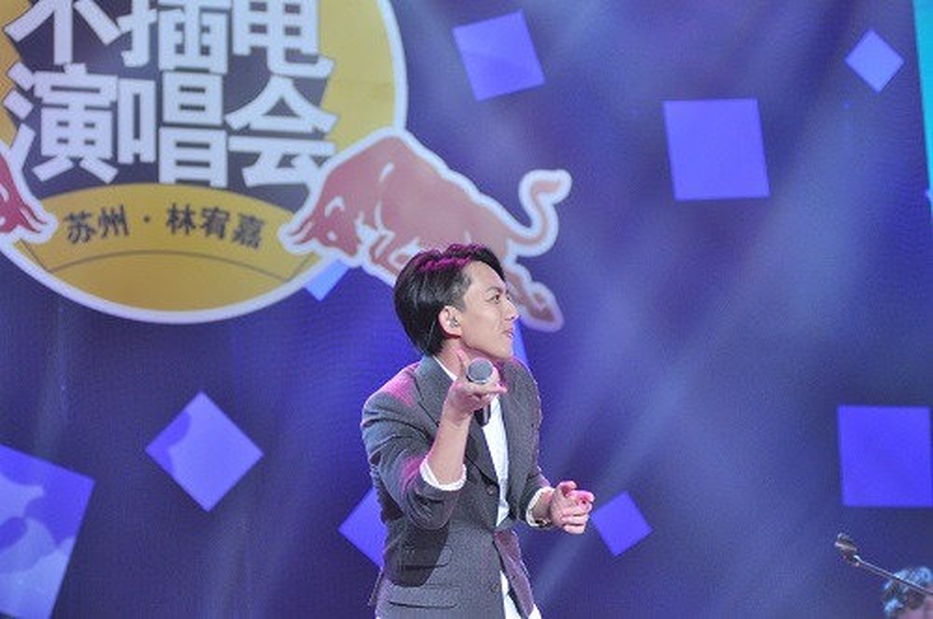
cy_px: 310
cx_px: 466
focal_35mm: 120
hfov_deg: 17.1
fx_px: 3106
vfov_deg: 11.4
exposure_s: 1/320
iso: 800
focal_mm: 80
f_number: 2.8
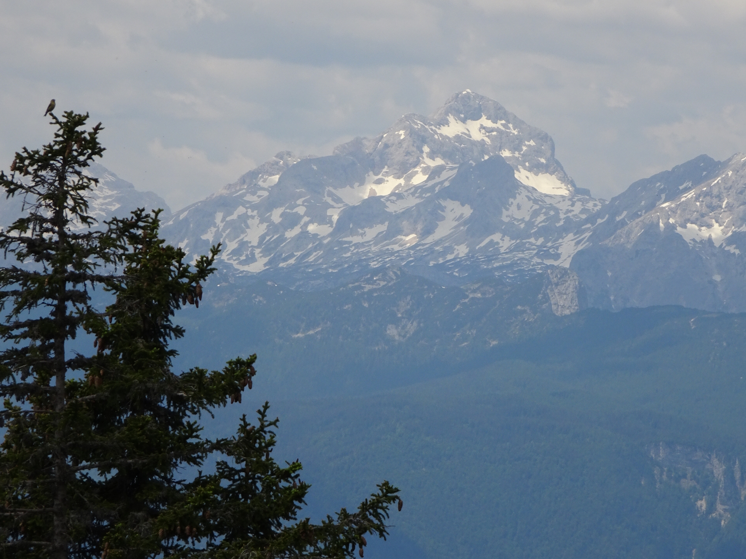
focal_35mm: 325
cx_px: 409
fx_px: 7002
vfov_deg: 4.6
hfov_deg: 6.1
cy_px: 219
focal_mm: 43.45
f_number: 6.3
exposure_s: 1/500
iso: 80
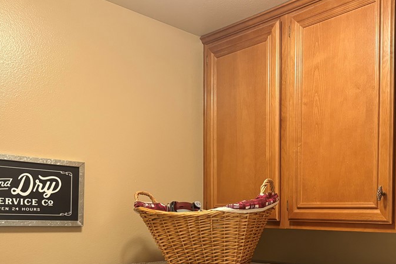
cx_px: 287
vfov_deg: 31.7
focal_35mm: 41
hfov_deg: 46.1
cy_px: 215
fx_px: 451
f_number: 1.6
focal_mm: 5.96
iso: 250
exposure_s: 1/60
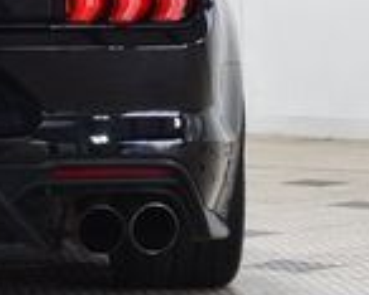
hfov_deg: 8.1
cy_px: 14
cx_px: -136
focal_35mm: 234
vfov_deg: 6.6
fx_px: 2557
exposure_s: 1/15
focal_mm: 38
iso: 500
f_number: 6.3
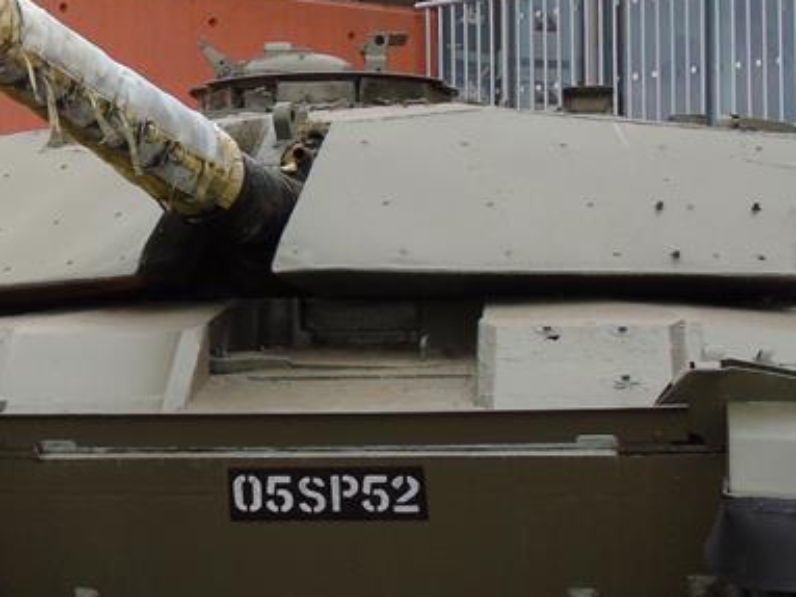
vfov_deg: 12.0
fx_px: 2828
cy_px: 210
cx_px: 98
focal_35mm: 123
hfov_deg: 15.9
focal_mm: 8.2
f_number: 4.1
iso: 80
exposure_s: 1/250
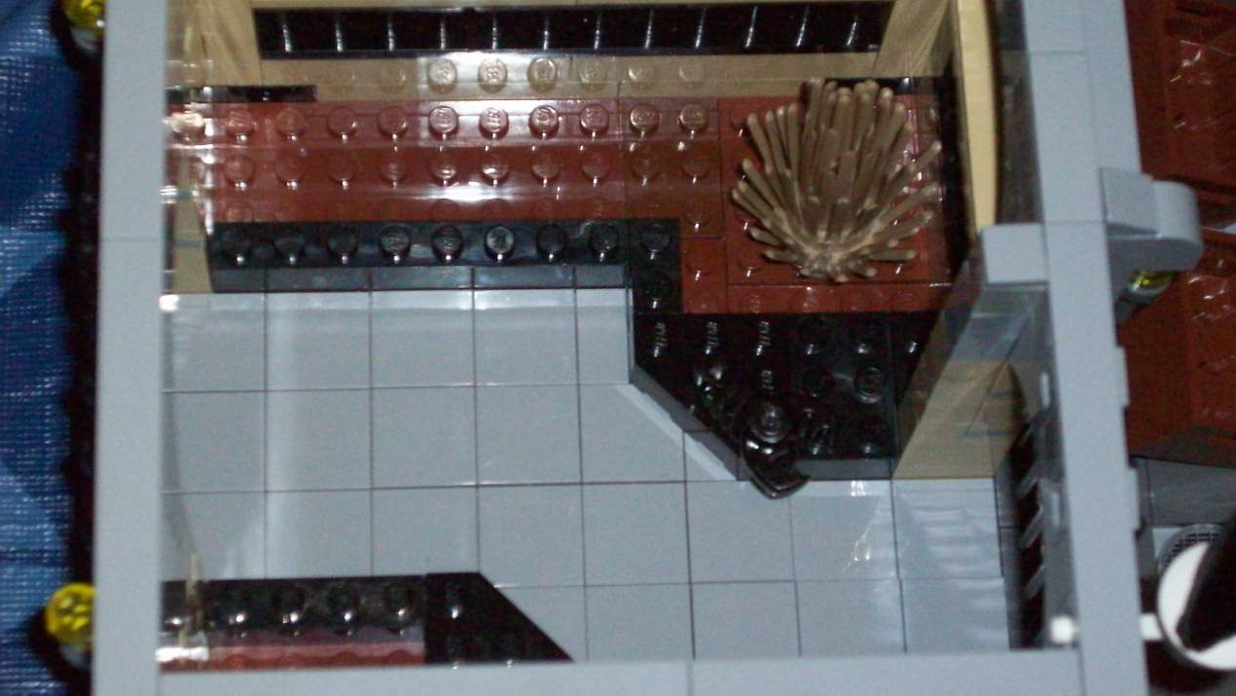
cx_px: 616
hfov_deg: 21.1
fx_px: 3311
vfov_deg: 12.0
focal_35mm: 101
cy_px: 304
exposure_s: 1/114
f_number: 4.7
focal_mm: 15.3
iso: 400
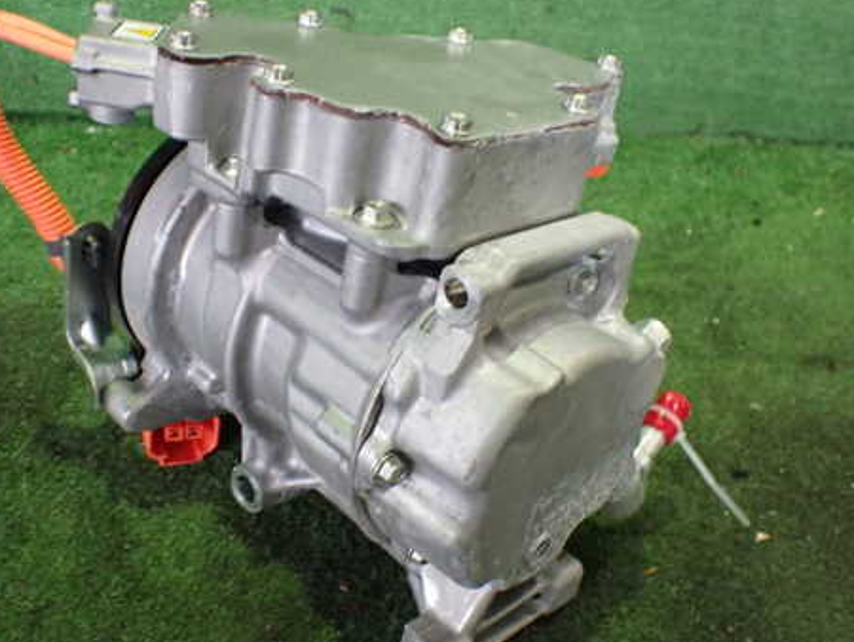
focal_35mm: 40
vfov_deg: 36.0
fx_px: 987
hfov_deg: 46.6
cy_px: 308
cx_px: 362
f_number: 2.3
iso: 800
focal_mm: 5.4
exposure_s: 1/60
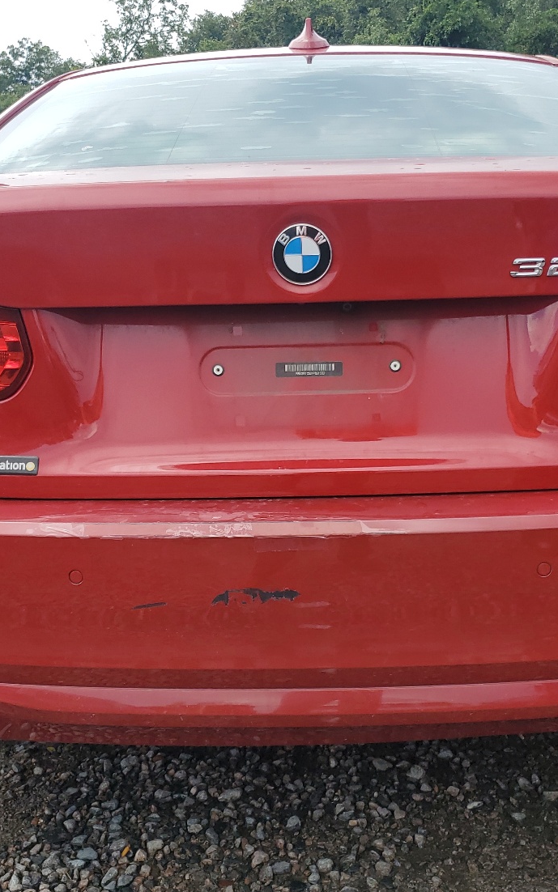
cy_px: 442
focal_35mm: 40
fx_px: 973
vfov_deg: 49.3
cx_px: 296
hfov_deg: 32.0
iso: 50
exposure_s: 1/1250
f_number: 1.5
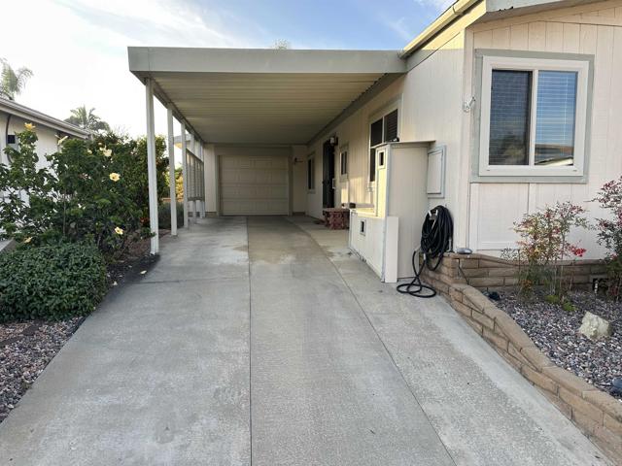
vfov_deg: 56.8
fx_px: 431
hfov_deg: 71.6
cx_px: 311
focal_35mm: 24
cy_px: 233
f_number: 1.78
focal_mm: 6.86
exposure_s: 1/822
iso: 80
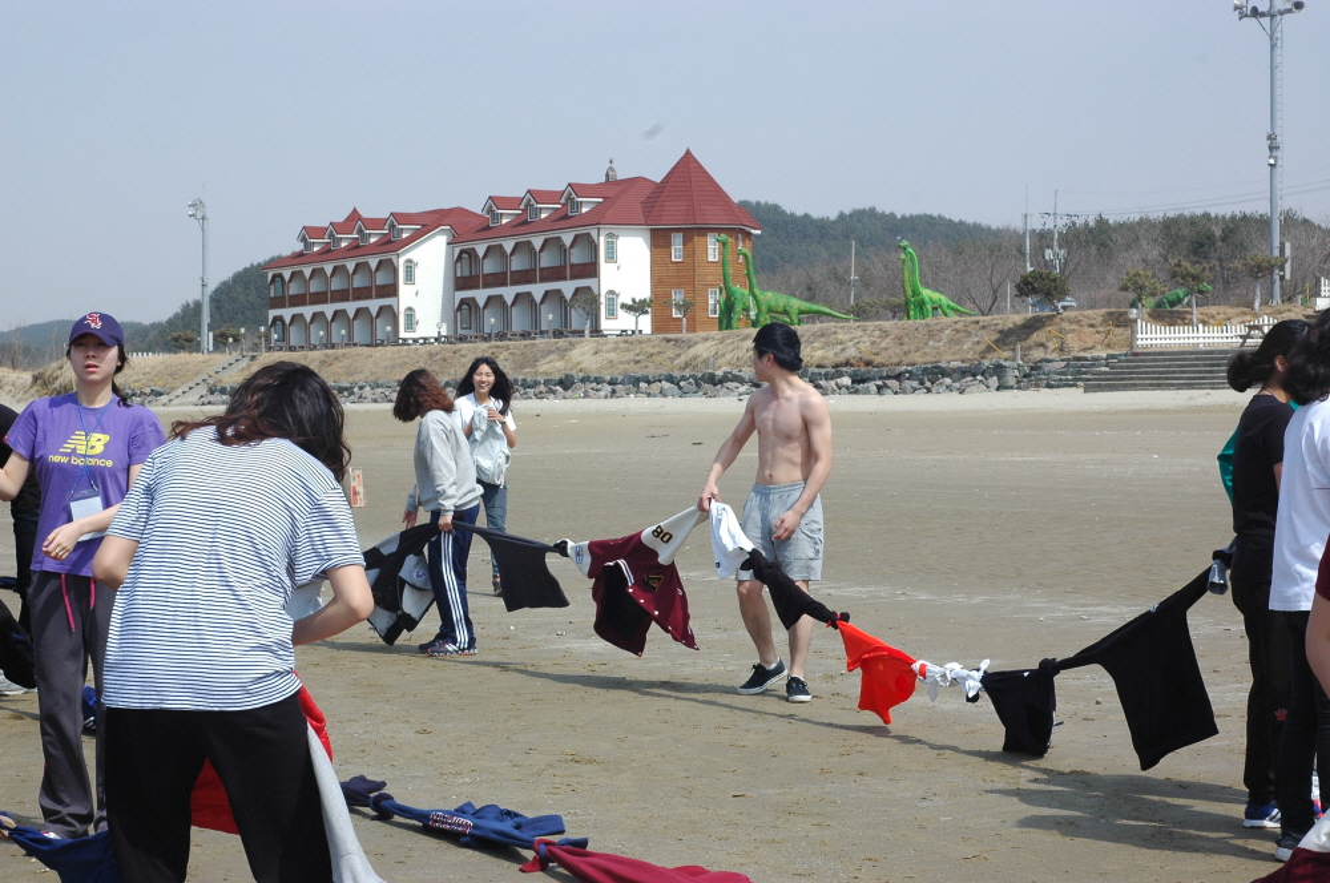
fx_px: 2767
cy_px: 442
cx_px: 665
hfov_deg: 27.0
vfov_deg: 18.1
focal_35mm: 75
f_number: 10
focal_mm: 50
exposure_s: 1/320
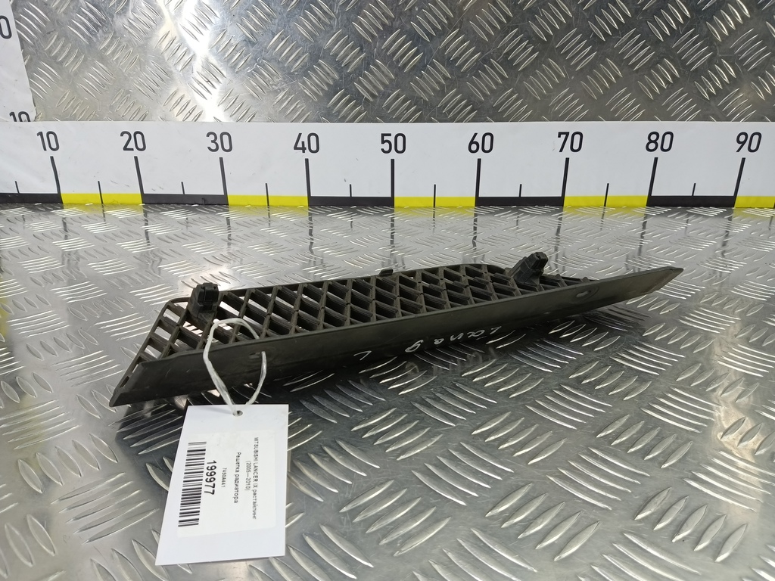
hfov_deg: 73.9
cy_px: 290
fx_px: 515
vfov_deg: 58.9
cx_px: 388
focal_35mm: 23
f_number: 1.6
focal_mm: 4.11
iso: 125
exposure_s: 1/50
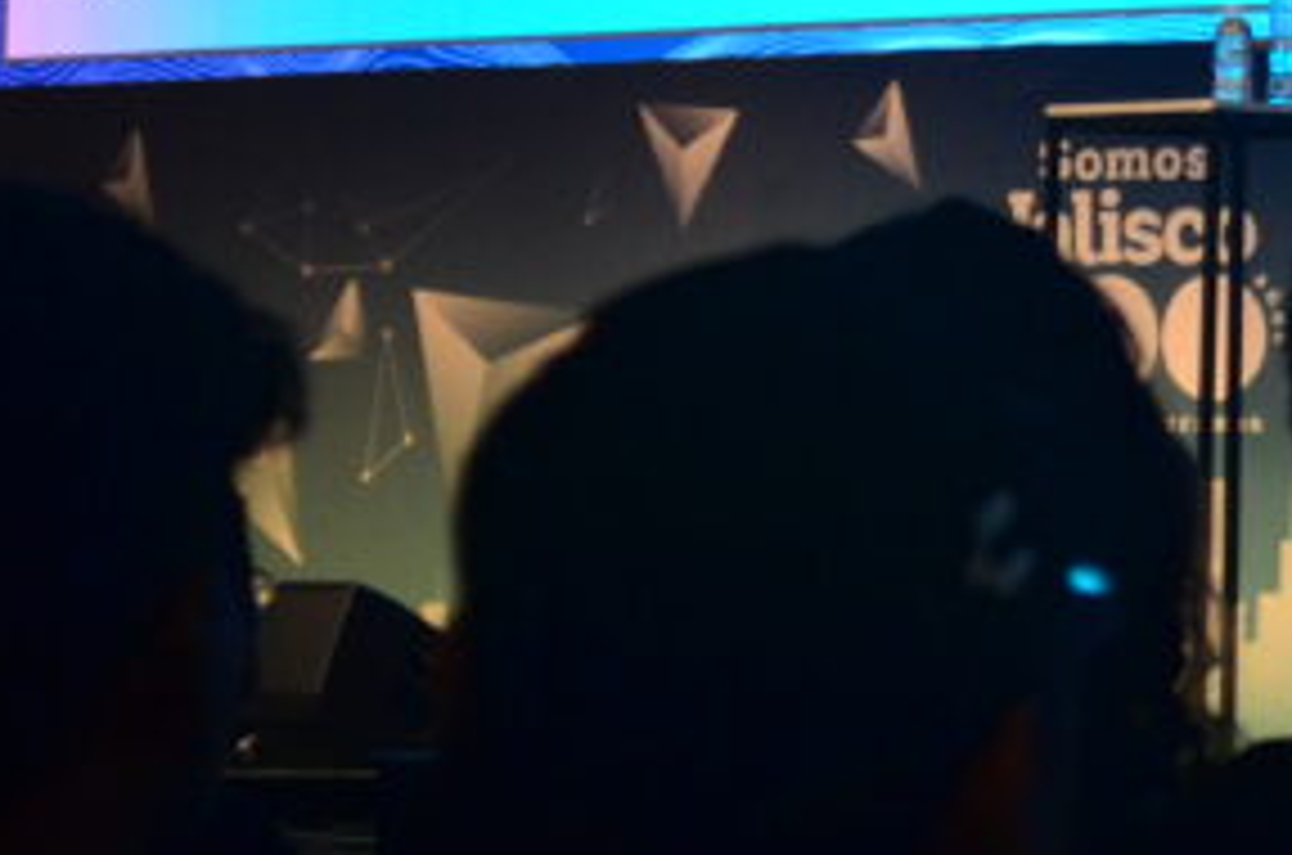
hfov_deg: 6.9
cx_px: 1918
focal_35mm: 295
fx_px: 10556
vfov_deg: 4.6
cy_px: -446
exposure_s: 1/60
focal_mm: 55
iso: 800
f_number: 5.6
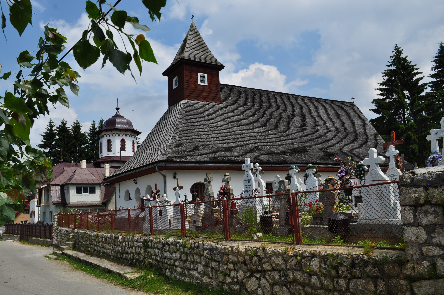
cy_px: 148
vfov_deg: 39.9
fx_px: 407
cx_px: 222
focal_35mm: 33
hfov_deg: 57.3
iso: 200
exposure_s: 1/500
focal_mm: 22
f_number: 11
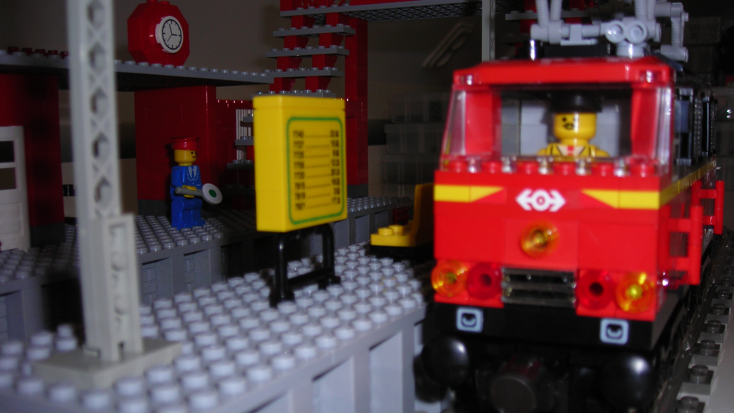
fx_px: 817
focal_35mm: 42
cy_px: 240
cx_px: 367
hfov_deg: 48.4
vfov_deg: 28.3
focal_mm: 6.3
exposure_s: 1/60.1
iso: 50
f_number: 3.2
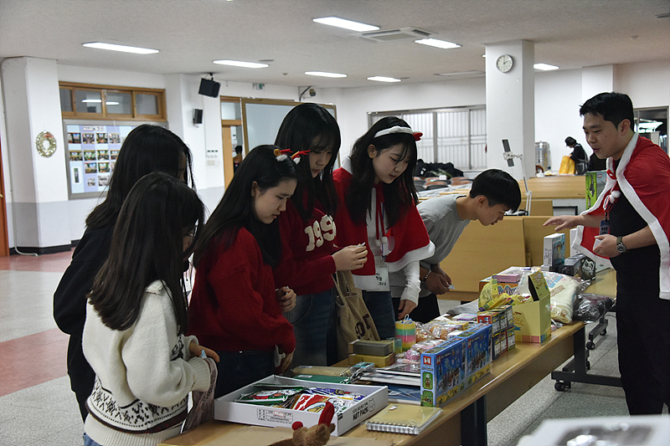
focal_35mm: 50
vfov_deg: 27.0
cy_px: 223
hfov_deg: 39.6
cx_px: 335
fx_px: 930
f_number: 5.6
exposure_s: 1/125
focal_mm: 50
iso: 4000
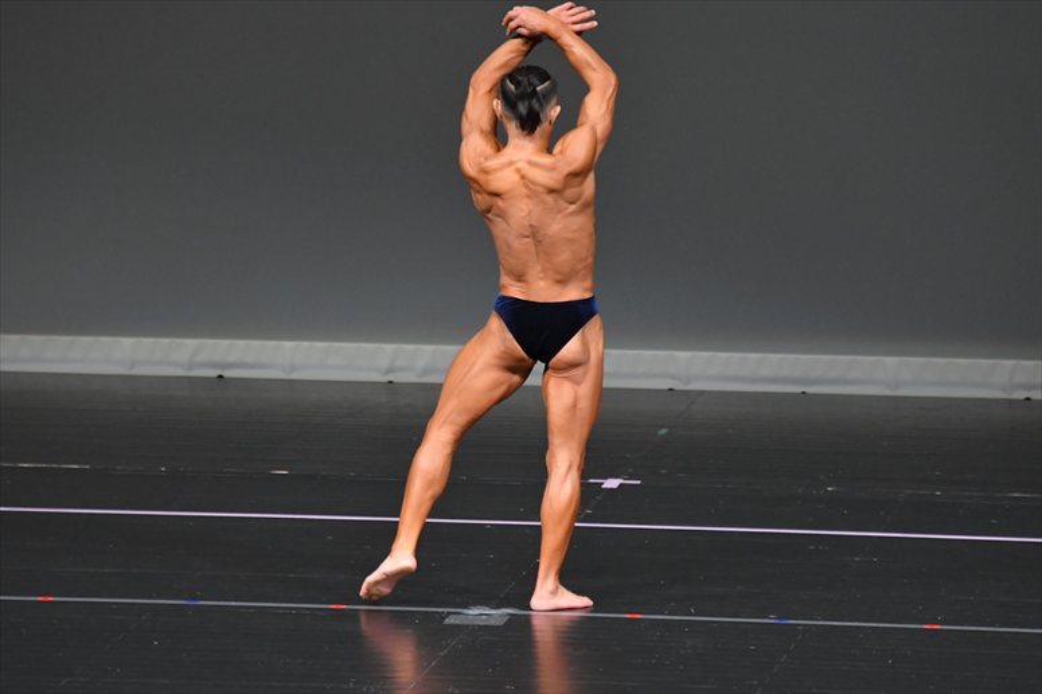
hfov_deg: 6.0
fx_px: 9981
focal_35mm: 345
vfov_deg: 4.0
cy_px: 347
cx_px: 521
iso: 4000
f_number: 5.6
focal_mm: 230
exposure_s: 1/400
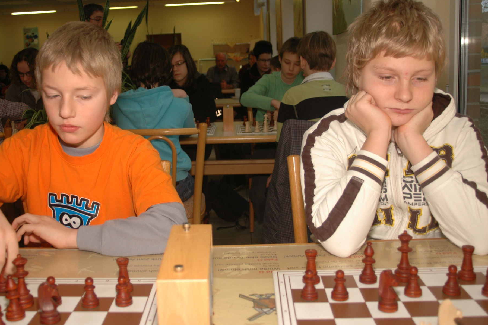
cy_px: 143
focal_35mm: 41
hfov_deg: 47.3
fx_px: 555
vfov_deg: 32.5
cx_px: 210
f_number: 4
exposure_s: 1/60
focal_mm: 24
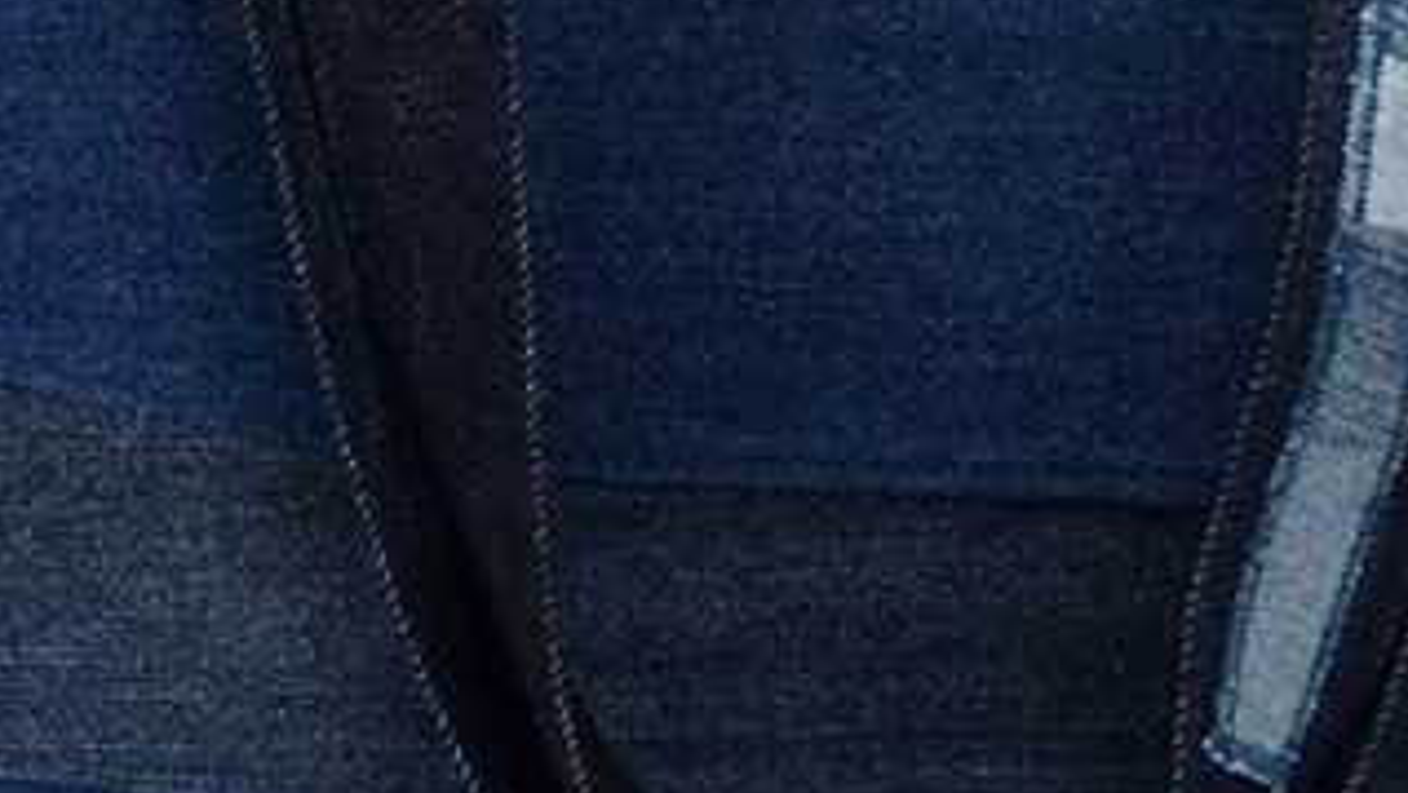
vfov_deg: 6.6
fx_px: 6871
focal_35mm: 184
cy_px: -177
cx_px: 810
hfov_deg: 11.7
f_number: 2.8
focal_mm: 9
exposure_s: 1/40
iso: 800
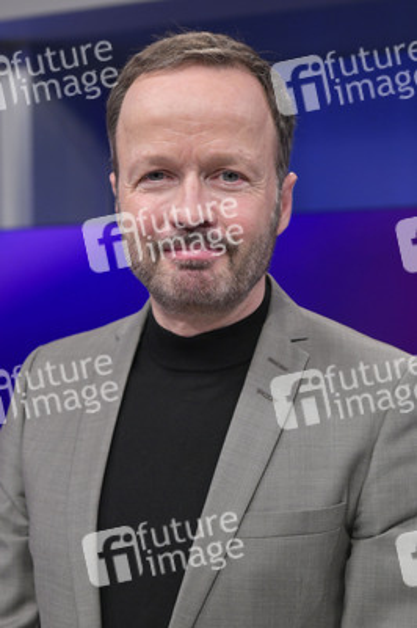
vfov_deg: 36.3
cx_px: 208
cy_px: 314
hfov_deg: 24.6
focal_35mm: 55
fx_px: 957
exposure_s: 1/250
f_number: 4.5
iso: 1600
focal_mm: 55
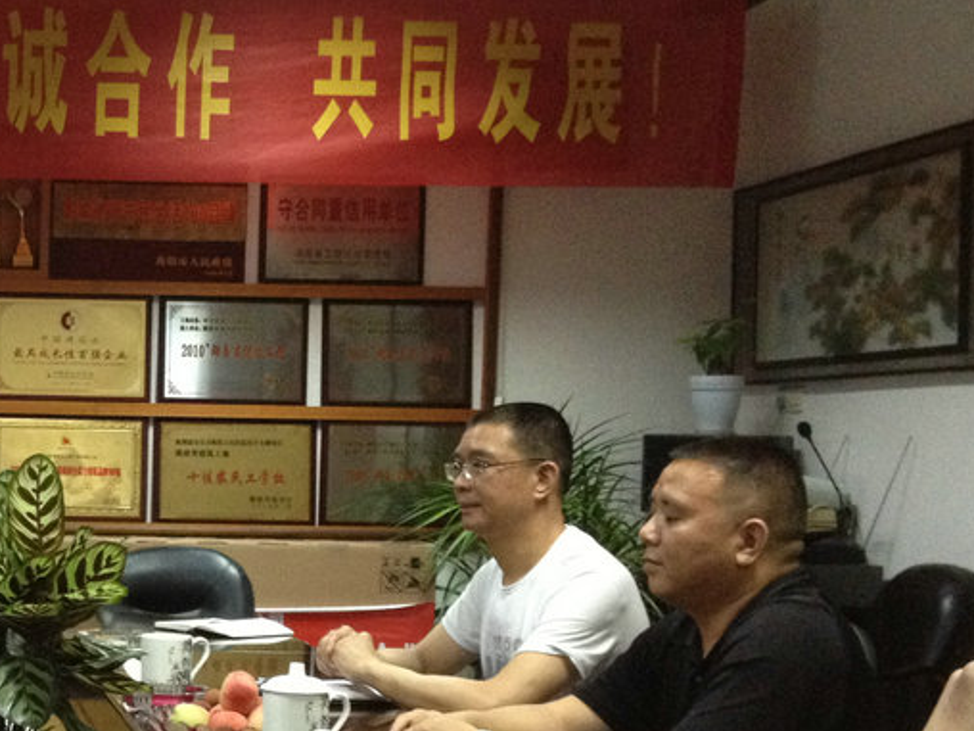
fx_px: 2110
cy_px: 551
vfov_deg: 19.5
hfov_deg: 24.6
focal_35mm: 75
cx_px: -29
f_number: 2.4
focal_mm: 4.28
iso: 320
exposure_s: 1/20
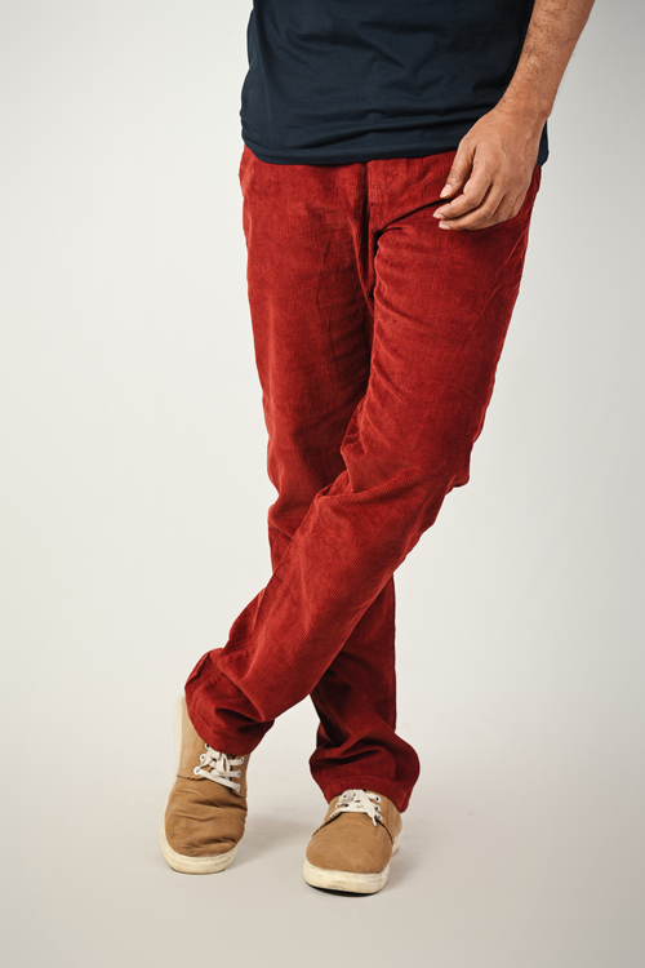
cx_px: 322
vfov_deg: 13.2
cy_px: 484
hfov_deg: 8.9
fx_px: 4165
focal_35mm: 155
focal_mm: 155
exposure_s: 1/160
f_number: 4
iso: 160
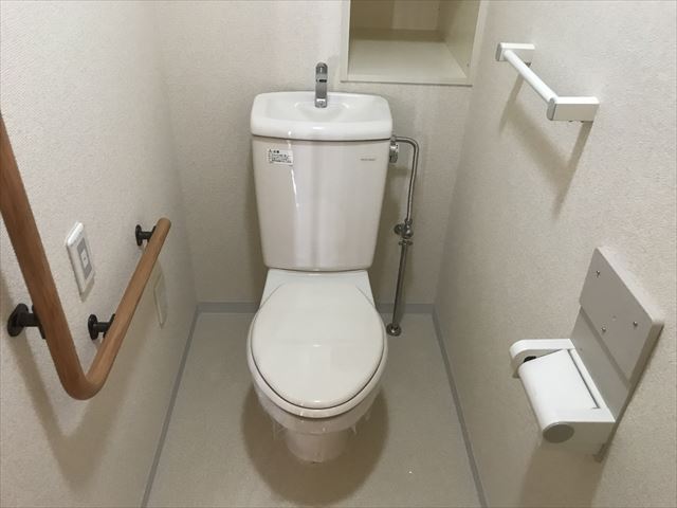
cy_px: 254
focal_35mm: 28
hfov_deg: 63.4
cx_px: 338
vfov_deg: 49.7
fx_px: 548
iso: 100
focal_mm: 3.99
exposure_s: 1/17
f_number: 1.8
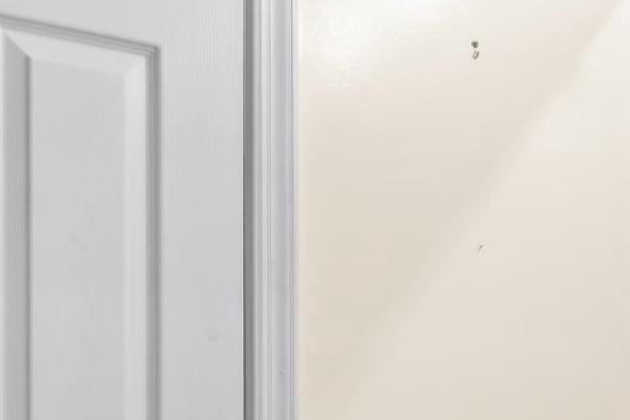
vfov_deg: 15.1
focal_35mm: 82
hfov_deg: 24.4
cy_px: 673
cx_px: 490
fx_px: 1434
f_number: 3.2
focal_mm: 20
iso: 400
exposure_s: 1/15
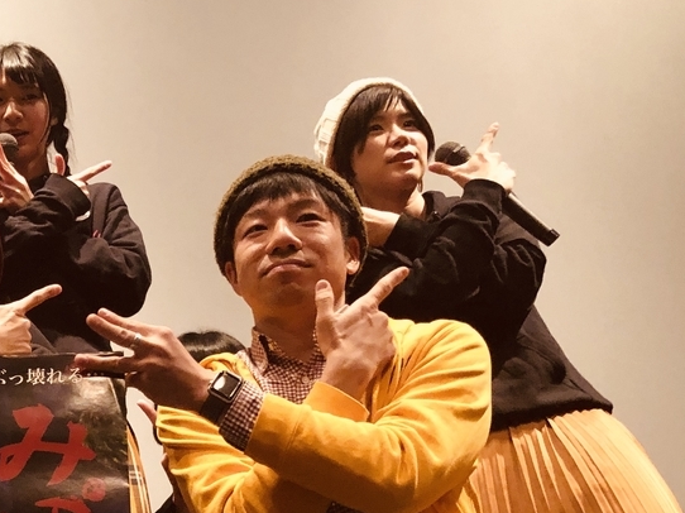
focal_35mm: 62
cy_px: 426
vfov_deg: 23.2
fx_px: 1226
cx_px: -64
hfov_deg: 28.4
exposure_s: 1/6
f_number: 1.8
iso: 80
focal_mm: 4
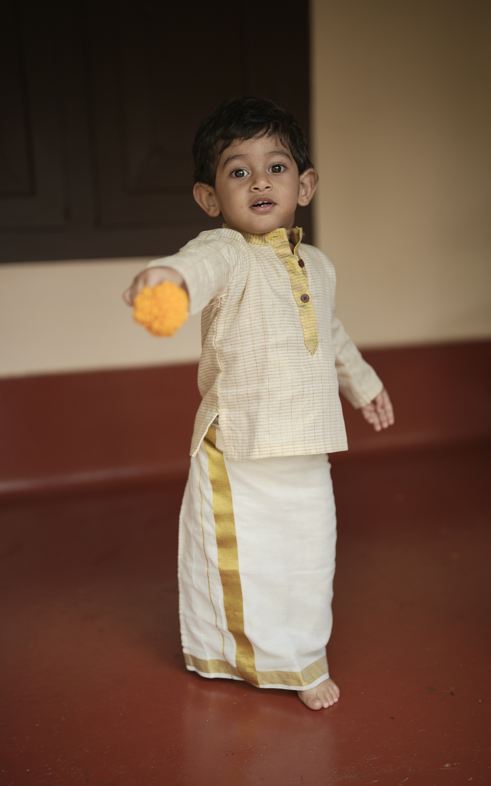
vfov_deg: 39.6
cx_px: 259
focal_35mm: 51
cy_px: 393
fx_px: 1092
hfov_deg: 25.3
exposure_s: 1/320
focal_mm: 50
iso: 100
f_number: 1.4
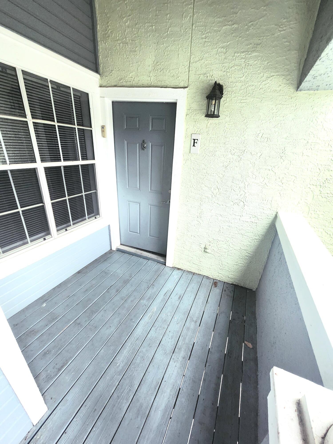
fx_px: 167
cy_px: 222
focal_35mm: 13
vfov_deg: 106.2
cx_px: 166
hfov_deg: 89.9
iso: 200
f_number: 2.2
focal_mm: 2.2
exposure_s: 1/60.2
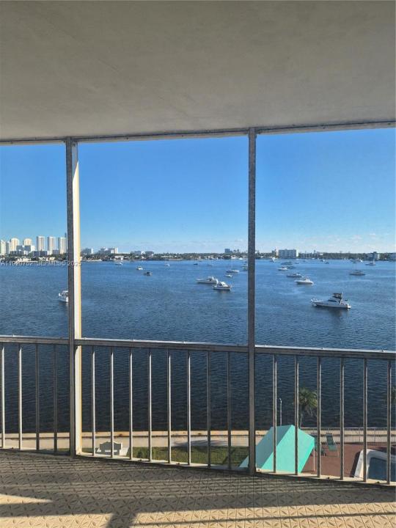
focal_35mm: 23
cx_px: 198
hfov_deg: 58.9
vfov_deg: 73.9
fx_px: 351
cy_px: 264
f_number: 1.8
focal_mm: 5.4
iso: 80
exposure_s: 1/4160
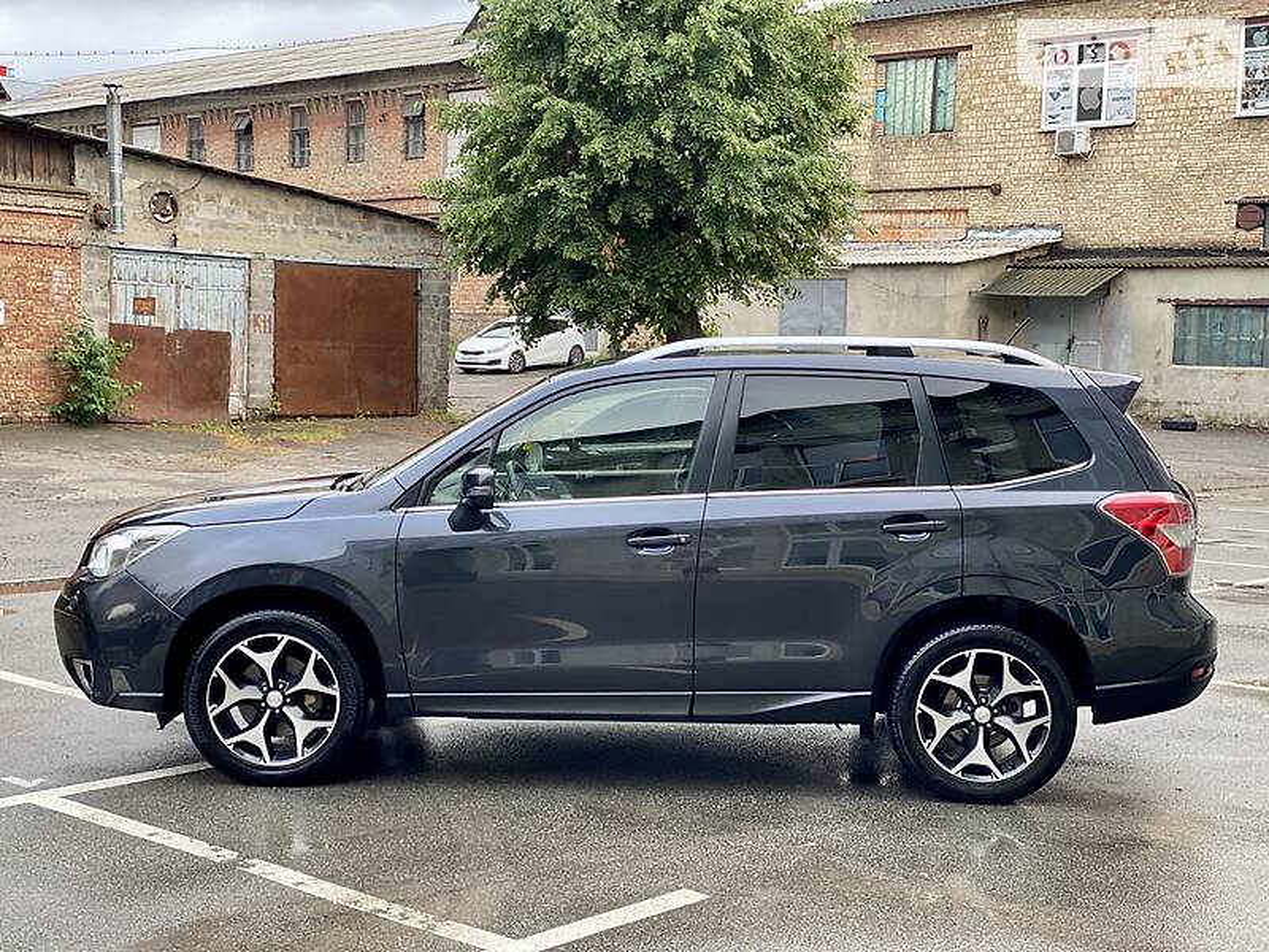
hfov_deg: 36.8
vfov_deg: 28.0
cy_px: 476
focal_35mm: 52
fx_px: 1906
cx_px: 634
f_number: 2
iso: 100
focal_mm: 6
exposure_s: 1/122
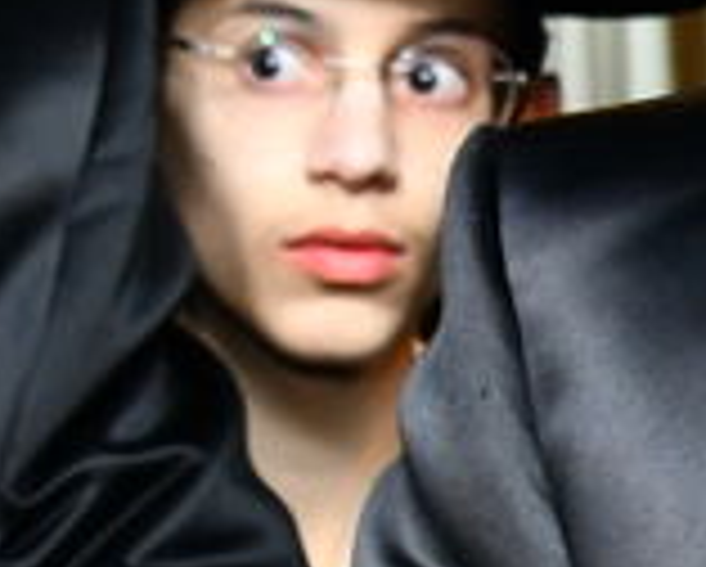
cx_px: 1601
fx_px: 6109
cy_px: 236
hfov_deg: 6.4
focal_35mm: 292
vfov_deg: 5.3
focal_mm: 35
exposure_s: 1/100
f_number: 5
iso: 1000
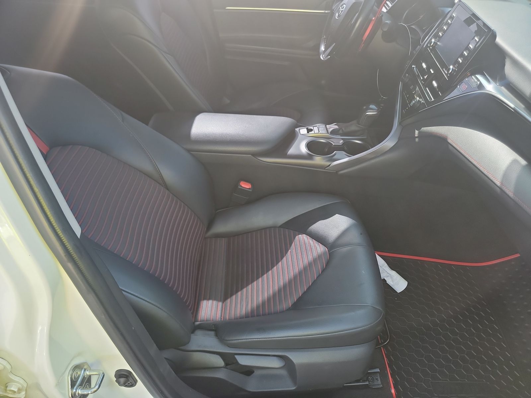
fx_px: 368
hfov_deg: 71.6
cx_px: 266
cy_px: 199
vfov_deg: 56.8
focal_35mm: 24
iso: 67
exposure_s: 1/59
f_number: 1.8
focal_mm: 6.7
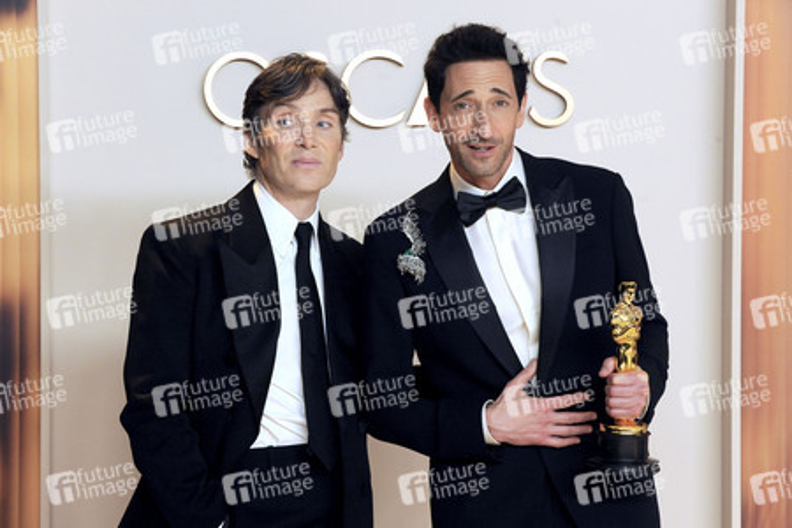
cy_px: 264
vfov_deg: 9.5
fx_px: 3190
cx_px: 396
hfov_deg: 14.2
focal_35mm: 145
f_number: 6.3
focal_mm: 145
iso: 2000
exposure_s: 1/160
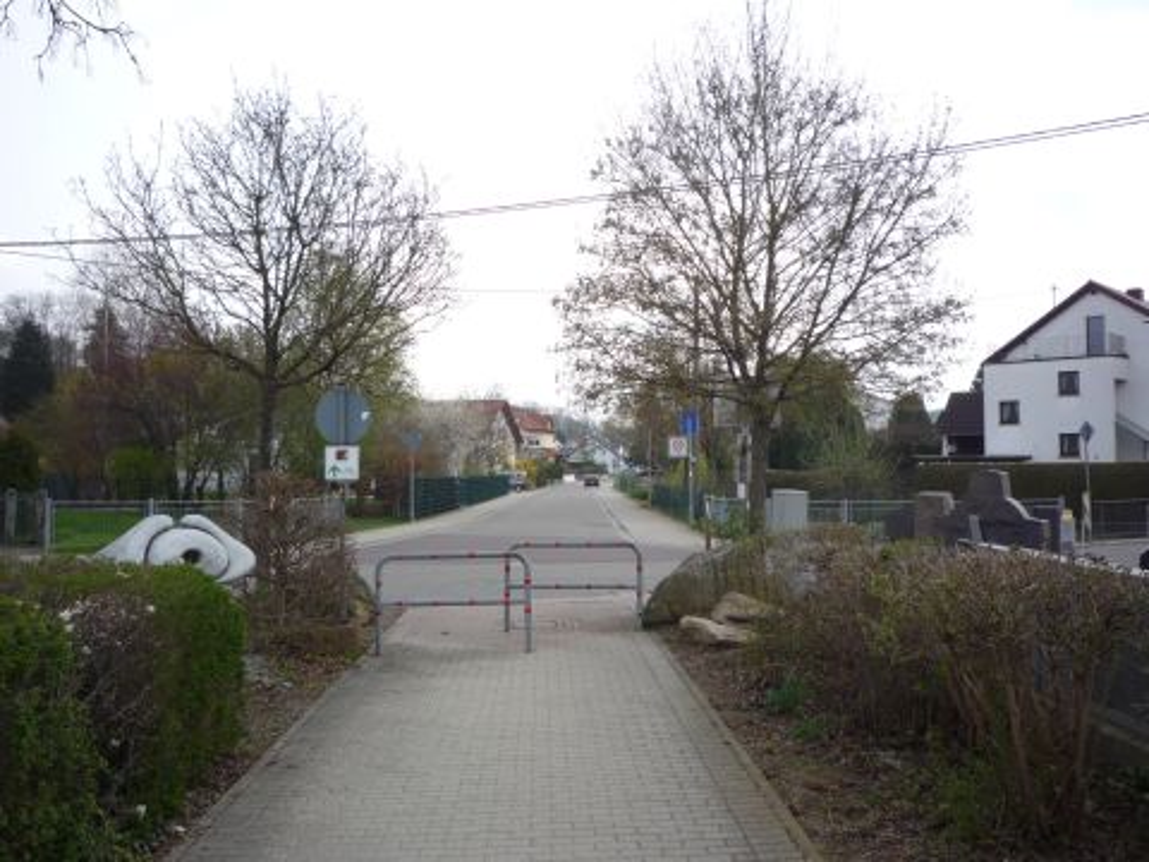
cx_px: 574
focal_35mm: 32
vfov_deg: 44.2
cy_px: 431
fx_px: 1062
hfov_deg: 56.8
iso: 100
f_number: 4
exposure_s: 1/400
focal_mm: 5.2
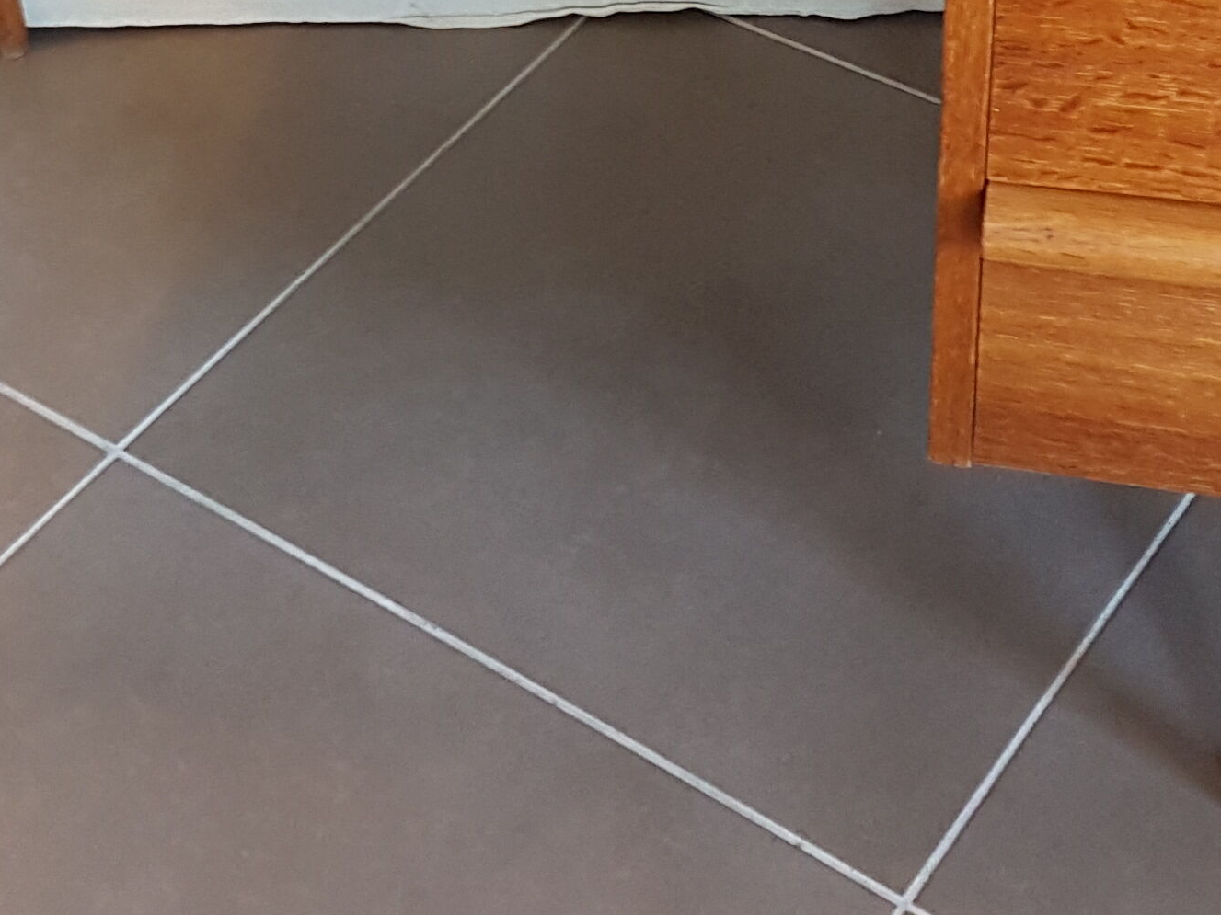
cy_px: 18
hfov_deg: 24.7
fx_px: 2786
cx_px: 513
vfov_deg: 18.2
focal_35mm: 79
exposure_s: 1/25
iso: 160
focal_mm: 4.2
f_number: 1.7
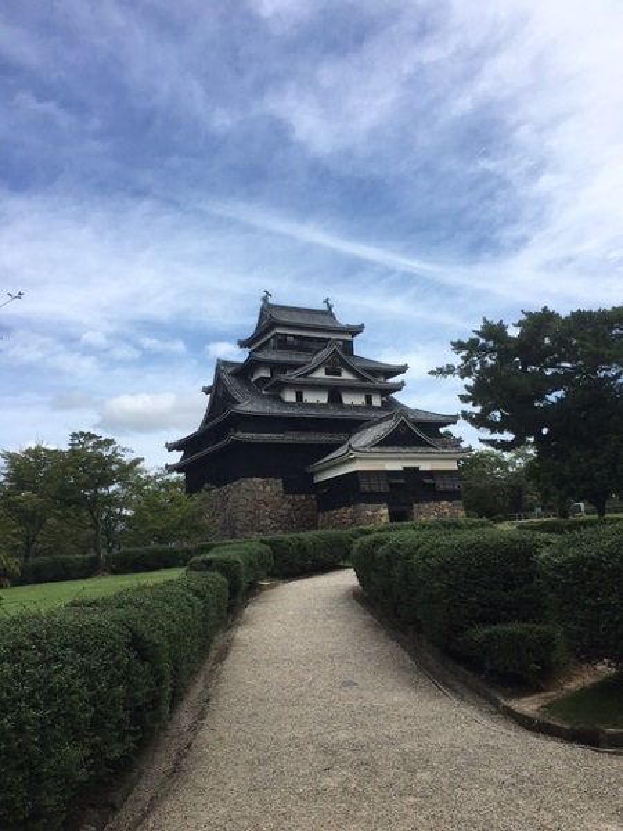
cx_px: 312
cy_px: 416
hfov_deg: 48.2
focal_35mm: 29
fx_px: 696
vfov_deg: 61.7
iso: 25
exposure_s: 1/1166
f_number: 2.2
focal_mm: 4.15
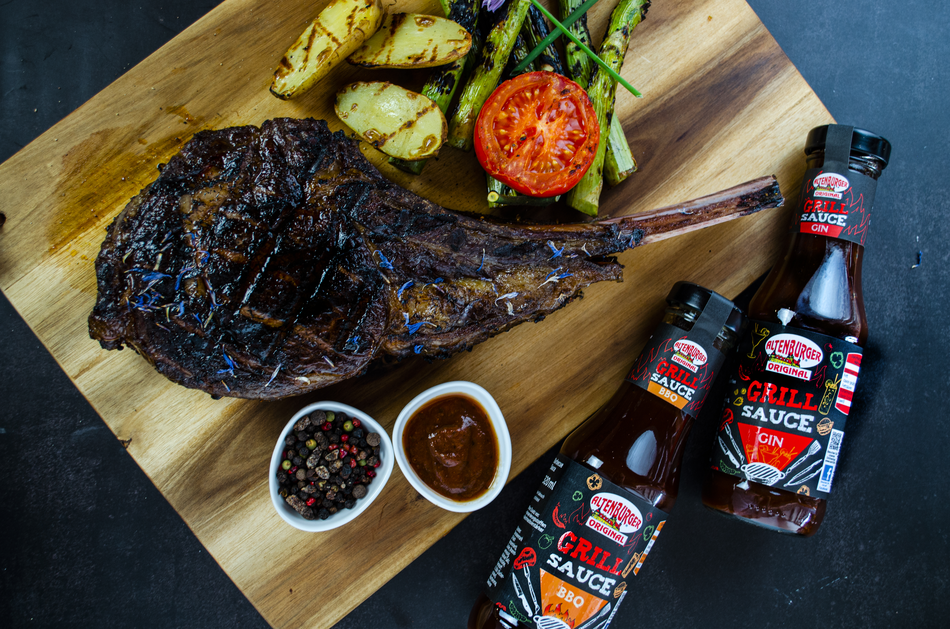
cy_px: 314
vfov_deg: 31.8
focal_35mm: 42
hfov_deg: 46.5
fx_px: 1106
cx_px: 475
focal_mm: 28
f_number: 5
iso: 200
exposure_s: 1/10
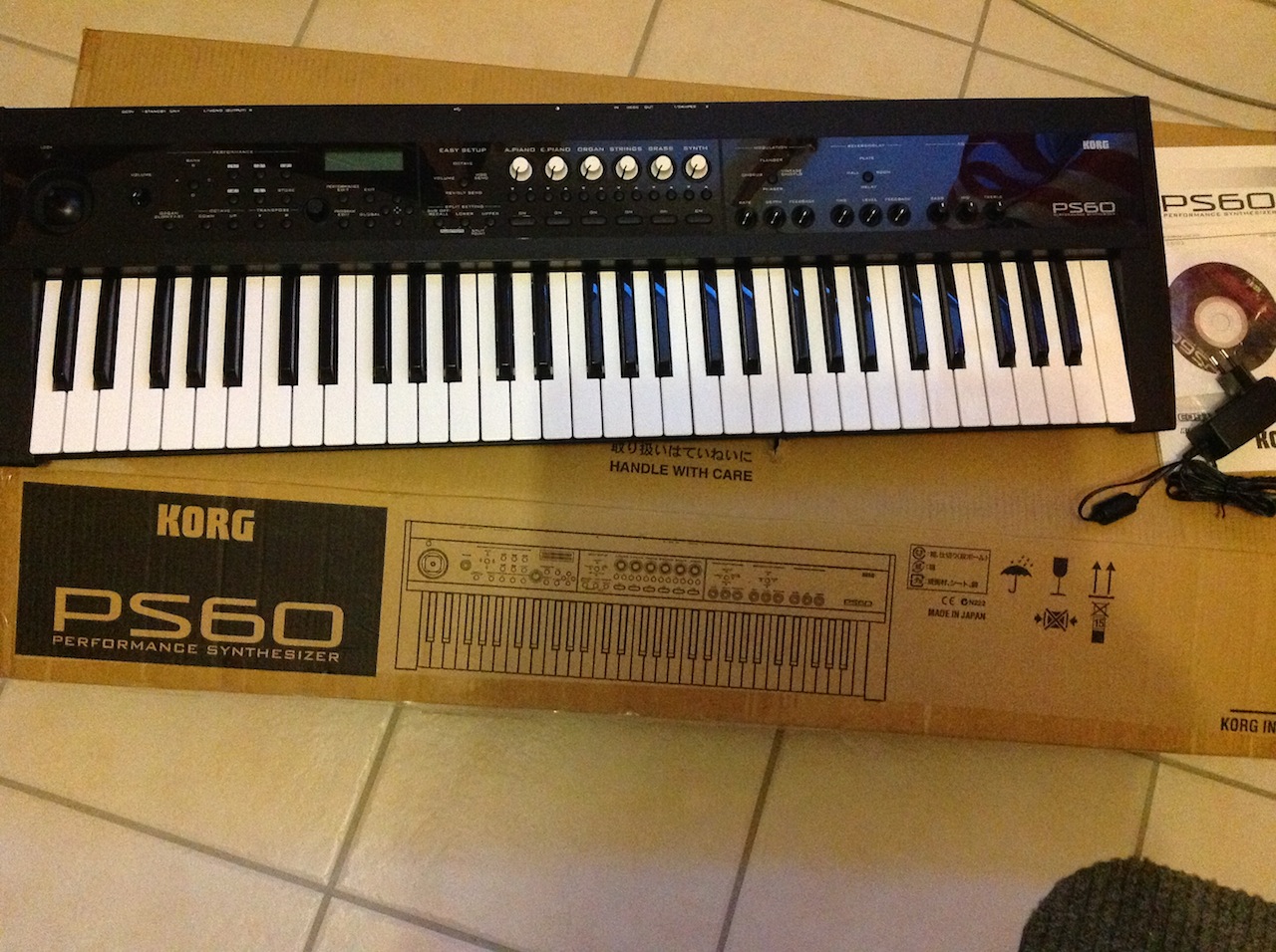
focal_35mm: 35
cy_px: 476
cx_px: 638
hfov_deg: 52.7
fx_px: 1288
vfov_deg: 40.6
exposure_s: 1/15
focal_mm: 4.28
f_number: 2.4
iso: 800
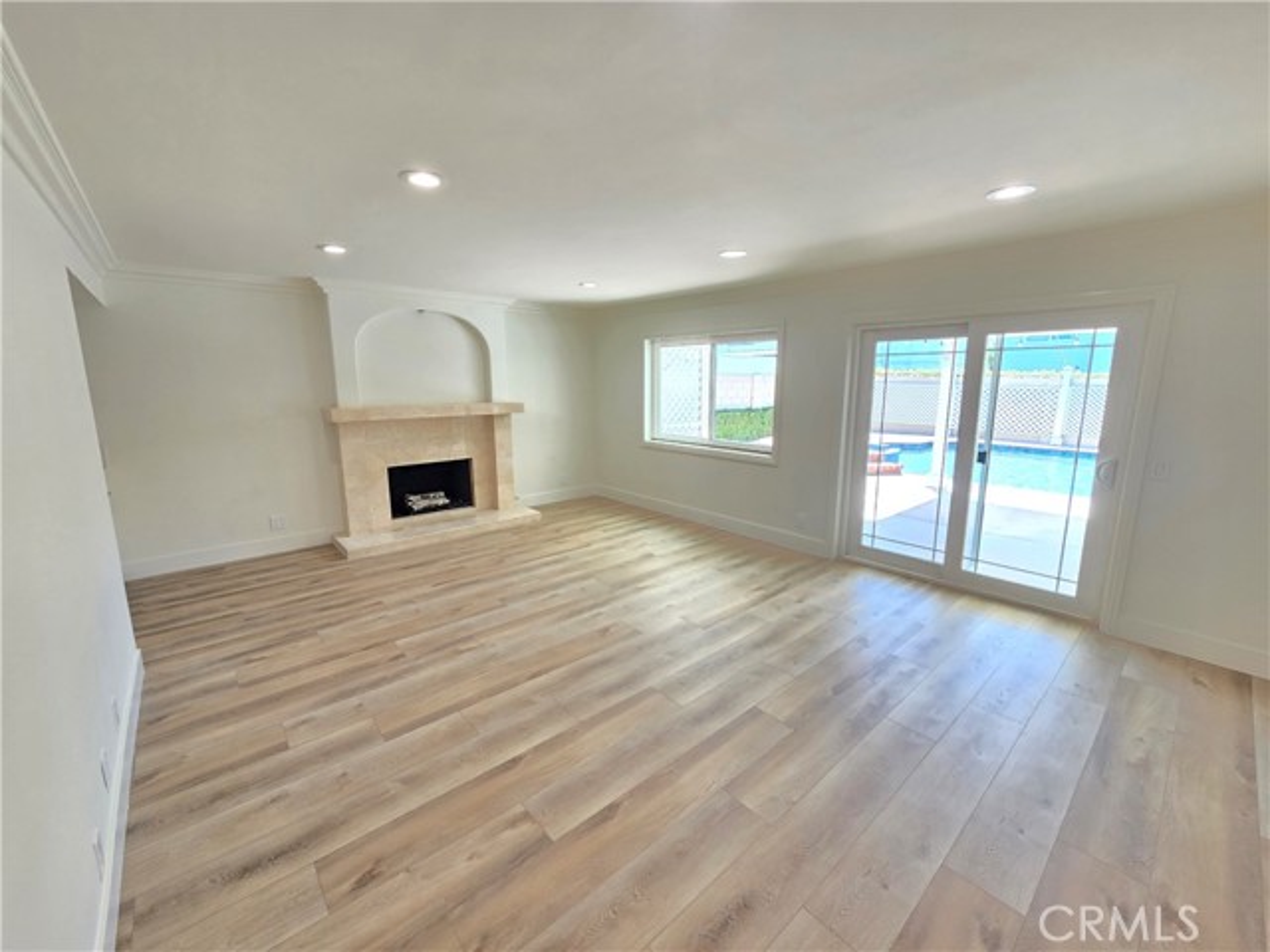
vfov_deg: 89.9
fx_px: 477
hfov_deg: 106.2
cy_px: 476
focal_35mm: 13
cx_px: 635
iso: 64
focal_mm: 2.2
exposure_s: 1/60
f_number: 2.2
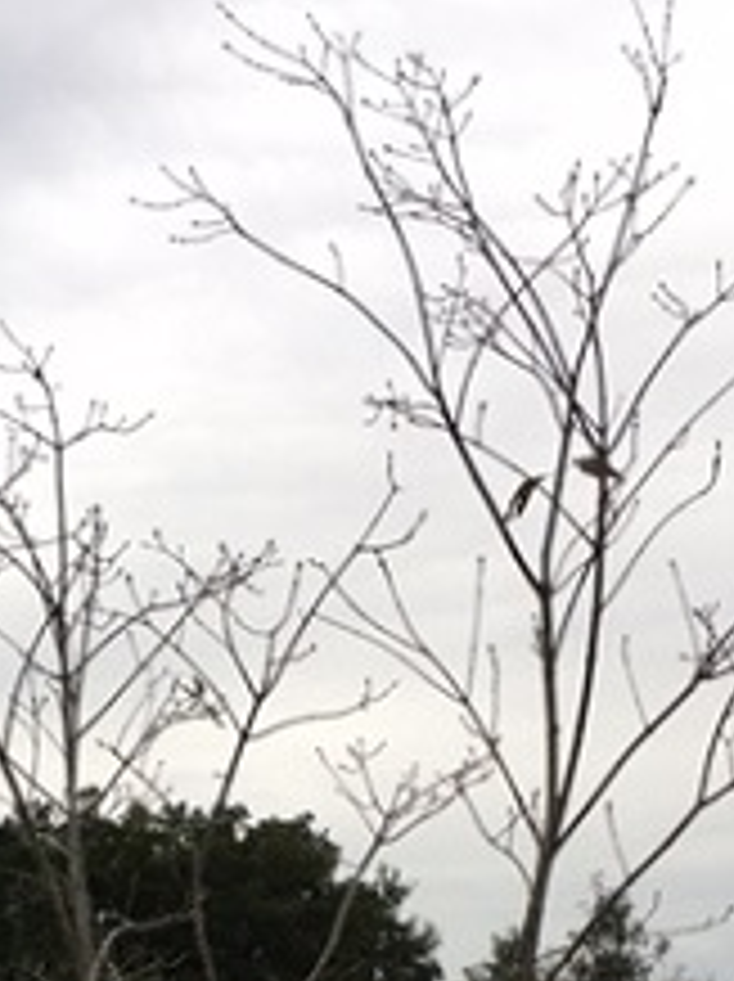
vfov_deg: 22.6
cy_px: 1166
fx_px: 2266
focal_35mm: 80
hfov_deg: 18.3
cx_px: 180
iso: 32
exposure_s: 1/120
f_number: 2.2
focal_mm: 4.15
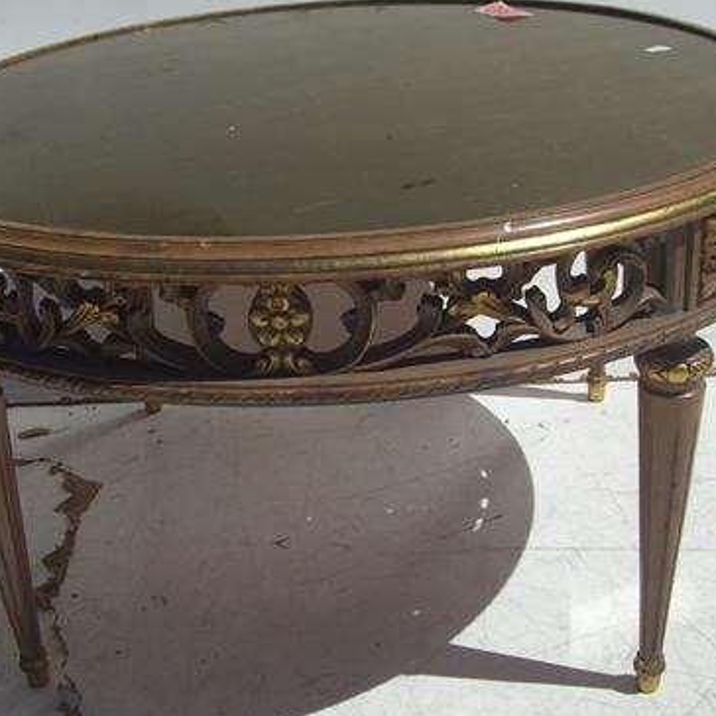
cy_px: 360
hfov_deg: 29.0
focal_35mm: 59
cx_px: 304
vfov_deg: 29.1
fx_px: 1381
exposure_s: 1/1600
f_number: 4.3
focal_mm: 6.2
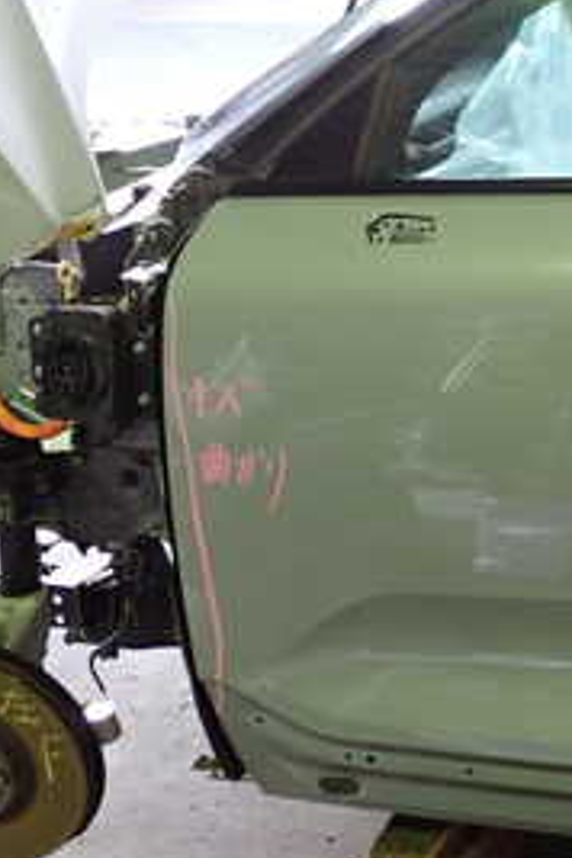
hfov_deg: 18.2
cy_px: 267
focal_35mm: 70
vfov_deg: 28.6
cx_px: 742
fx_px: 1668
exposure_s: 1/30
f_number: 2.3
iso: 250
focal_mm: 5.4
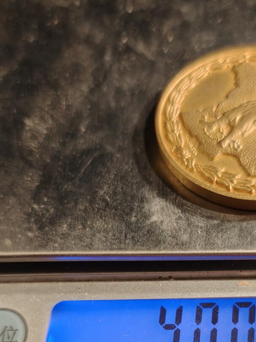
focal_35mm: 51
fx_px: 503
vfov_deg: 35.3
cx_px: 183
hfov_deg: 28.3
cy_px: 308
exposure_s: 1/100
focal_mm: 6.06
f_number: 1.6
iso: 160
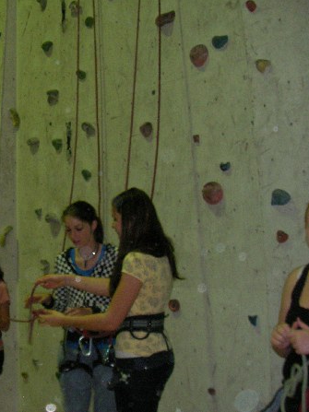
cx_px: 53
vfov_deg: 34.9
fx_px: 655
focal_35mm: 55
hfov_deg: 26.0
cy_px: 206
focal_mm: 6.3
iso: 300
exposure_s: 1/30
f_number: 3.5
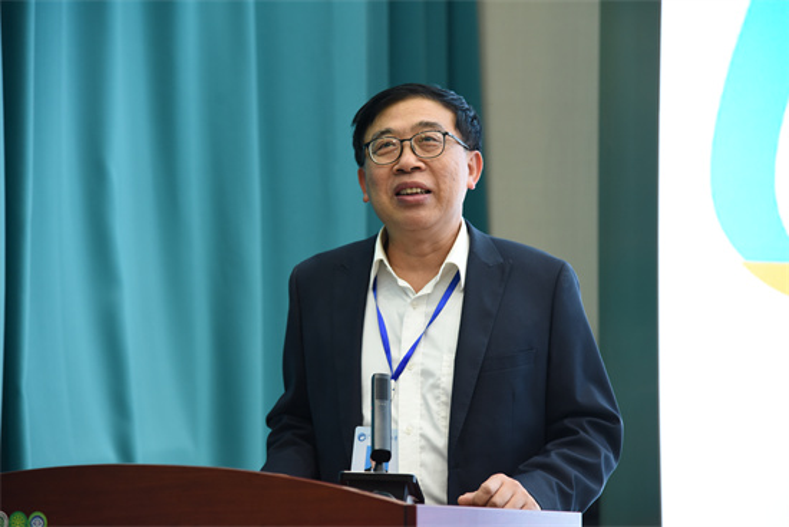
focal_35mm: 105
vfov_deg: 13.0
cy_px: 264
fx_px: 2302
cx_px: 394
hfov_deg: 19.5
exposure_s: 1/50
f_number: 4
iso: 1000
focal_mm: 105
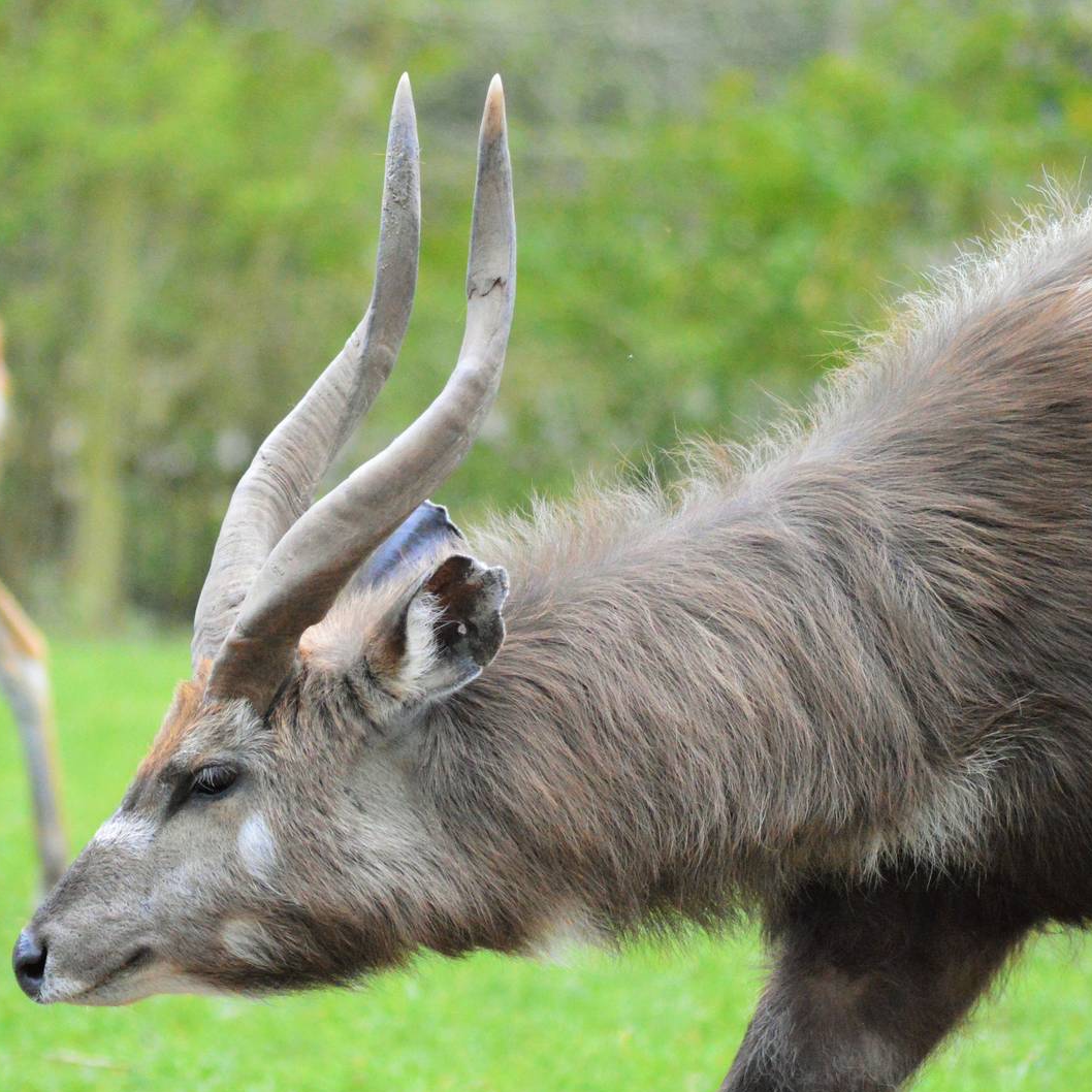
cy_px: 548
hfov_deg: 7.4
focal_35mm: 235
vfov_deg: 7.4
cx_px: 352
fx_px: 8387
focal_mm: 122
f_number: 4.2
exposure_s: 1/4000
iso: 6400
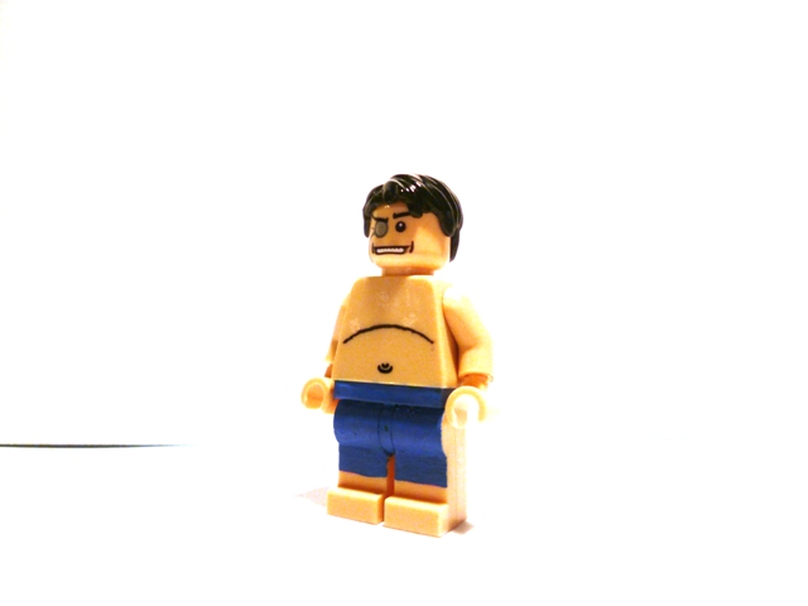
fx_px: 654
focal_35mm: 28
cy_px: 303
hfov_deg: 63.4
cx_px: 404
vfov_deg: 49.7
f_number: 2.8
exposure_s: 1/100
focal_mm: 4.6
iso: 100
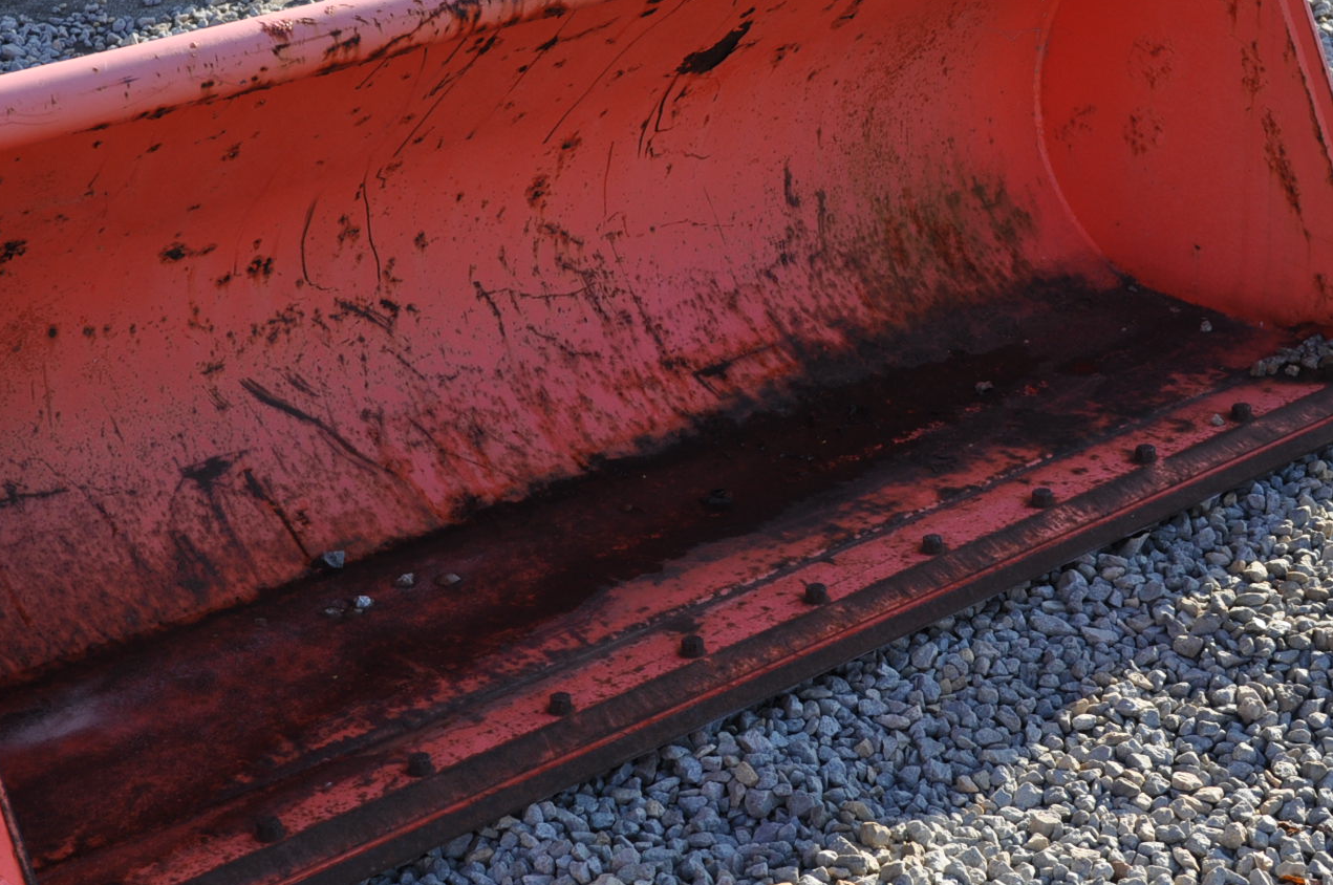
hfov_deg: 25.0
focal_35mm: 81
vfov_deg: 16.8
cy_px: 447
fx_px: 2995
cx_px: 529
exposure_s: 1/200
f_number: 7.1
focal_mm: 32
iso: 200
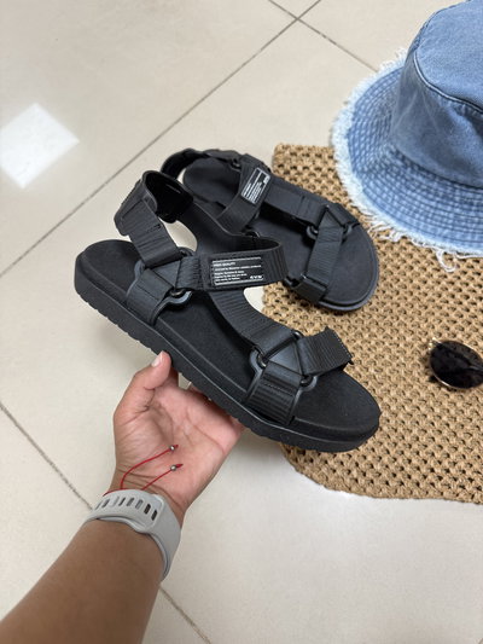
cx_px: 242
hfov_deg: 56.8
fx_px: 446
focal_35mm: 24
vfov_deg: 71.6
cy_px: 322
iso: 200
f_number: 1.78
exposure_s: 1/100
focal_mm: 6.76
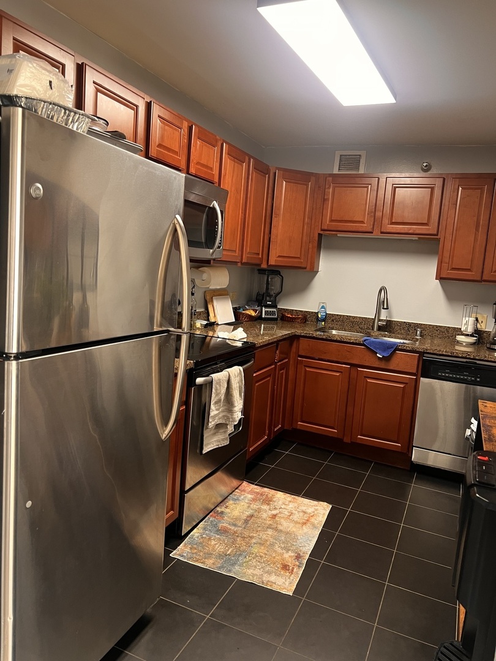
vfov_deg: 67.3
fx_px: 497
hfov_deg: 53.1
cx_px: 248
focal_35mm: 26
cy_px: 330
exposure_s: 1/60
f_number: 1.5
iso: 160
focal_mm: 5.7
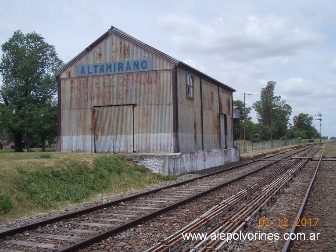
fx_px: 417
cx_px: 168
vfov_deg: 33.6
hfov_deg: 43.9
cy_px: 126
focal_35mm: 43
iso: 80
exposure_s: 1/320
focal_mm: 6.1
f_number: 6.5
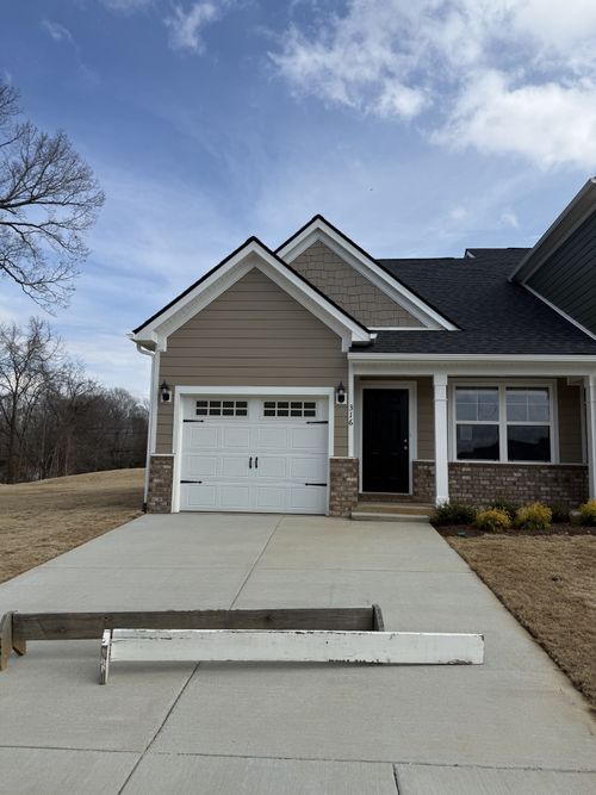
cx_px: 298
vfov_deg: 71.6
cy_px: 398
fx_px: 551
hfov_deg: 56.8
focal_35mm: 24
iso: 80
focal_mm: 6.76
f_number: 1.78
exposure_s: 1/6173
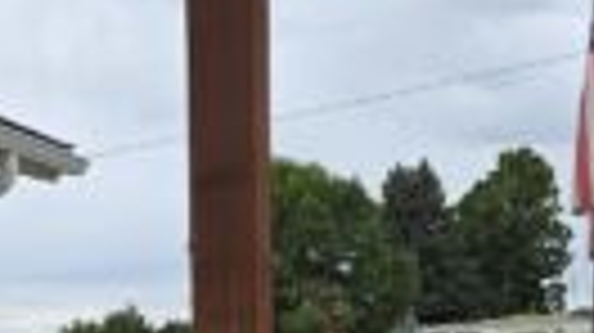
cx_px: 320
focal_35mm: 76
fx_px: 1196
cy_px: 477
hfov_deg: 27.9
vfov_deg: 14.9
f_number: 1.7
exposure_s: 1/180
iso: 100
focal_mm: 6.3
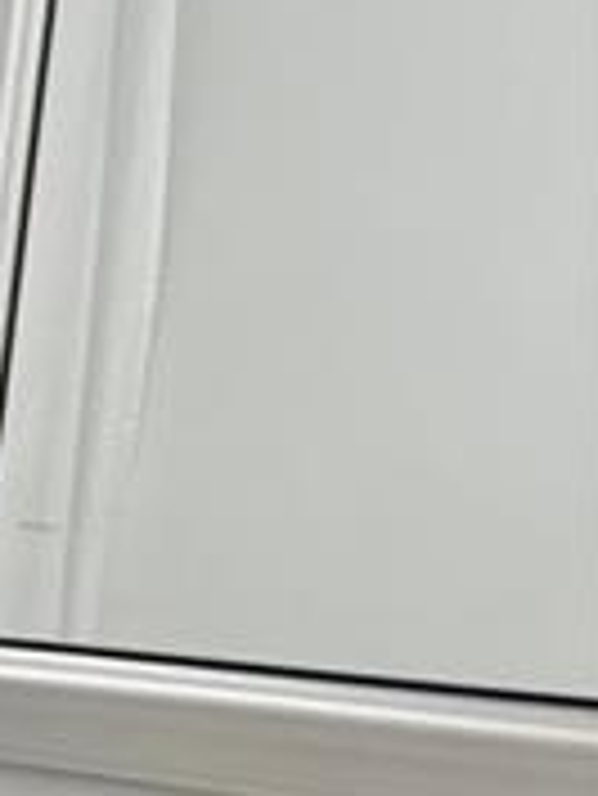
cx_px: -688
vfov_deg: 16.5
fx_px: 2600
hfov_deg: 11.5
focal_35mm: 113
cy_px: 1021
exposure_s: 1/120
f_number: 1.6
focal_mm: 5.96
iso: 100
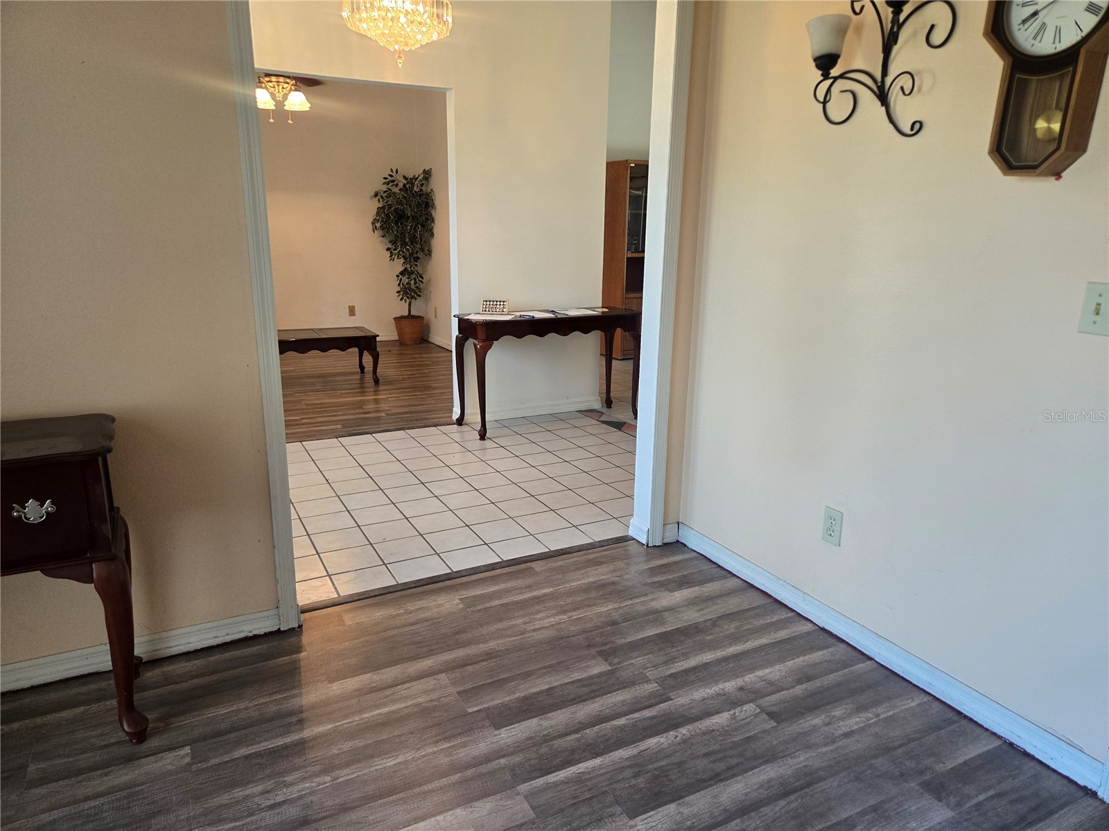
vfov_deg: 58.9
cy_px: 416
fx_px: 737
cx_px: 554
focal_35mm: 23
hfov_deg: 73.9
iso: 200
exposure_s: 1/120
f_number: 1.8
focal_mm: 5.4
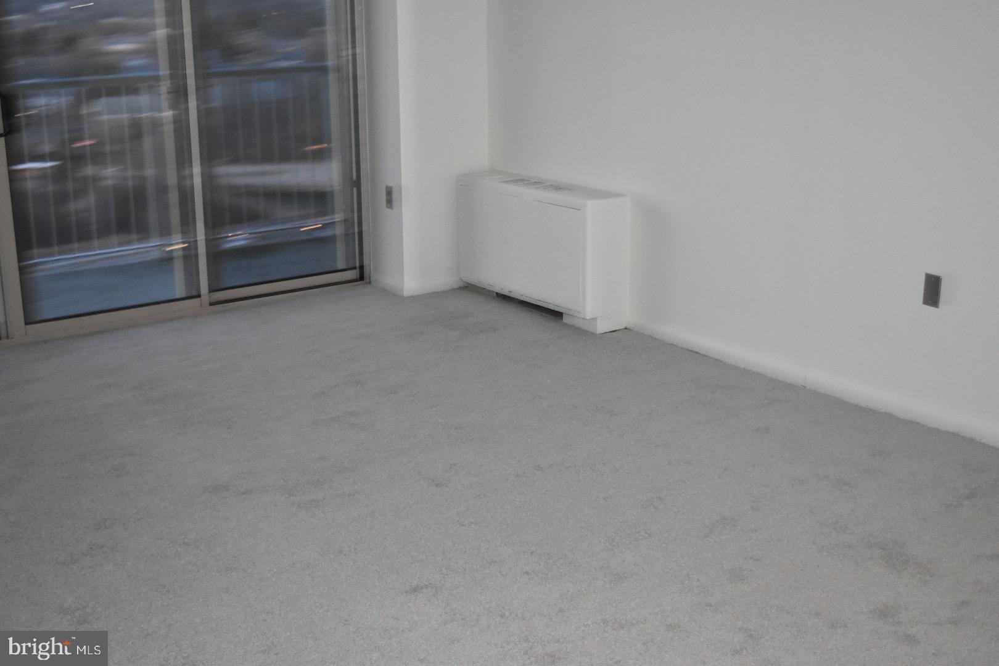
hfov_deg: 41.1
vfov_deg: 28.1
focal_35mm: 48
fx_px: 1332
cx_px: 500
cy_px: 333
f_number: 4.5
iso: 2200
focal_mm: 32
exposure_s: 1/60
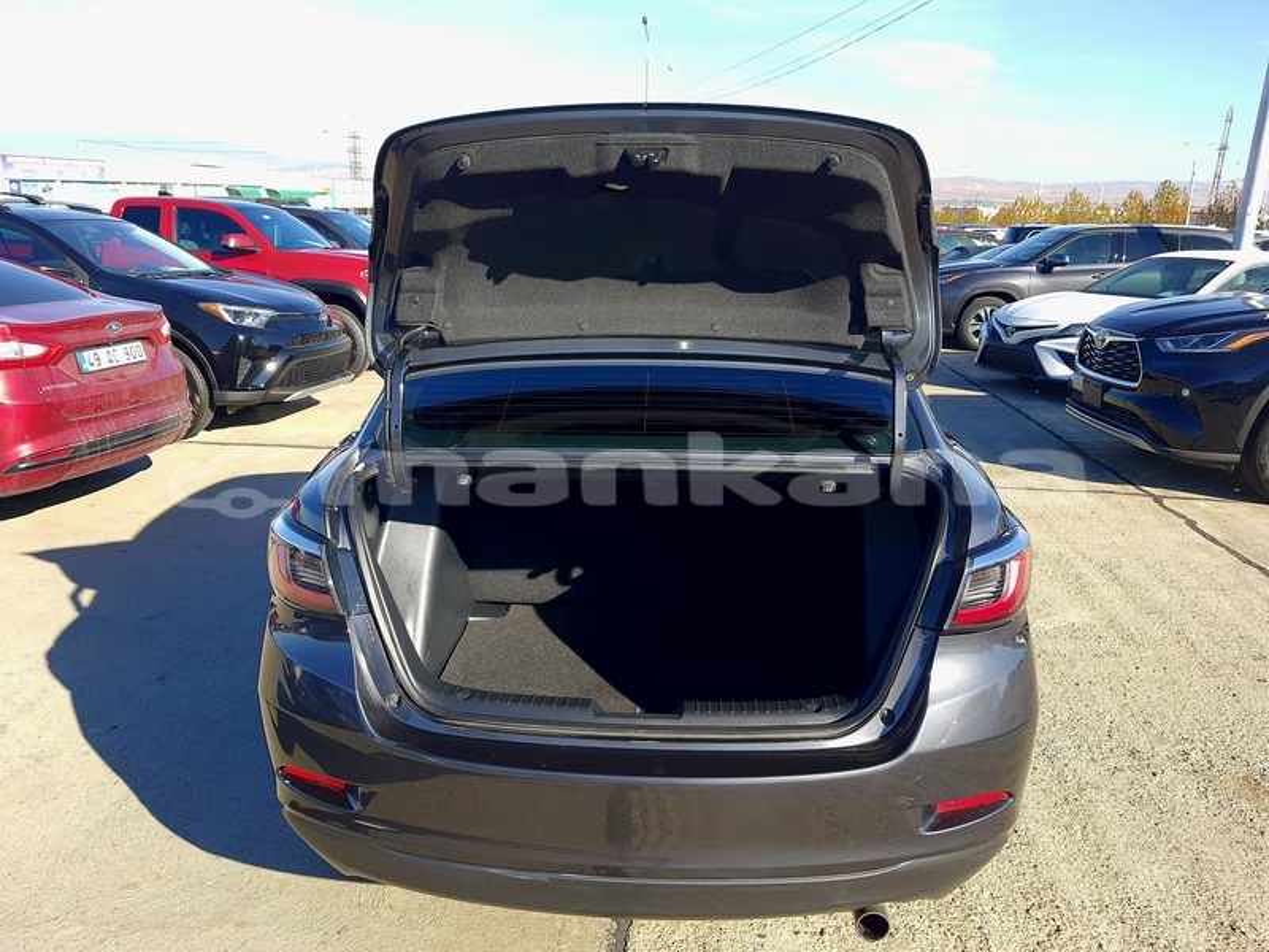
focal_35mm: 26
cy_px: 476
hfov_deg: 67.3
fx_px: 953
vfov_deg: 53.1
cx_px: 634
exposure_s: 1/909
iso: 50
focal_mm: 4.32
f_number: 1.7
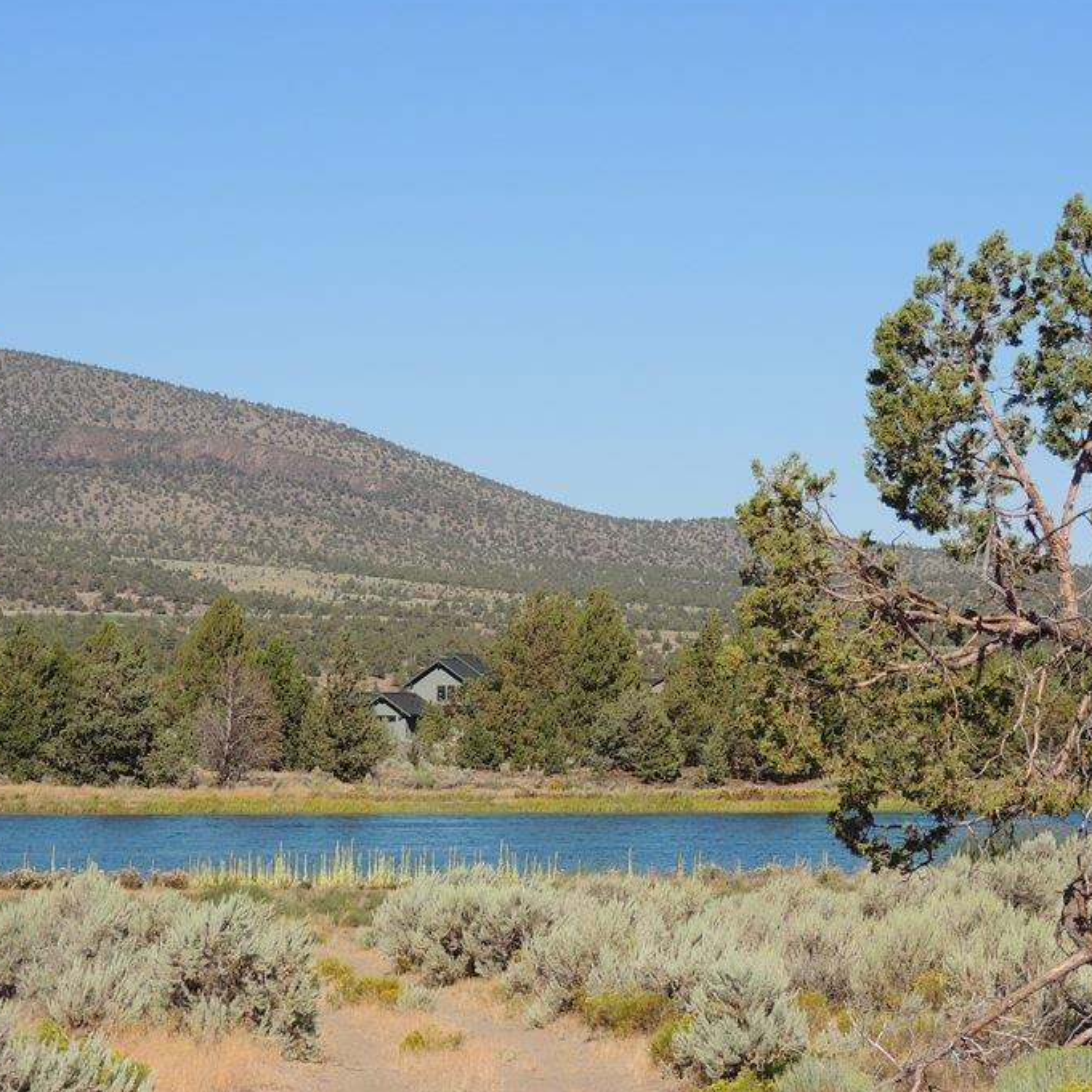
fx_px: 4033
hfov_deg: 15.4
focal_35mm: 113
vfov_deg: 15.4
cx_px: 672
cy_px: 606
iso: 100
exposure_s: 1/1000
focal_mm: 15.1
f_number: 4
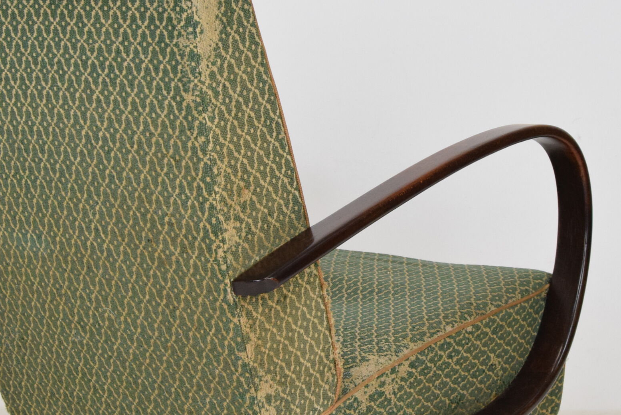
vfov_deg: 18.2
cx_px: 304
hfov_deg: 27.0
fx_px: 1295
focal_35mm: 75
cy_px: 239
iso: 1600
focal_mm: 26
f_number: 7.1
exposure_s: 1/200
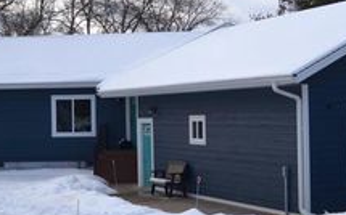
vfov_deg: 16.7
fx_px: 735
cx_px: 200
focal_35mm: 78
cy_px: 118
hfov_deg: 26.5
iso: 200
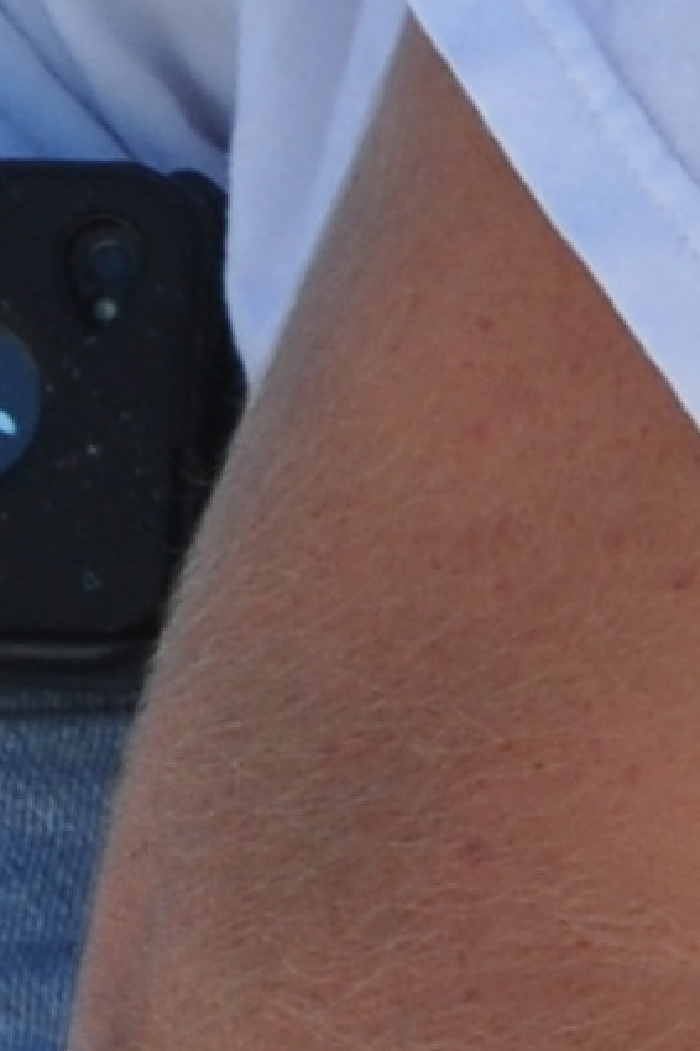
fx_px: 10595
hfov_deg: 3.6
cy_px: 1298
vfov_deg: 5.7
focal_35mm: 363
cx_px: 2661
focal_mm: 24
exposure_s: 1/400
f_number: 10
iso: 200
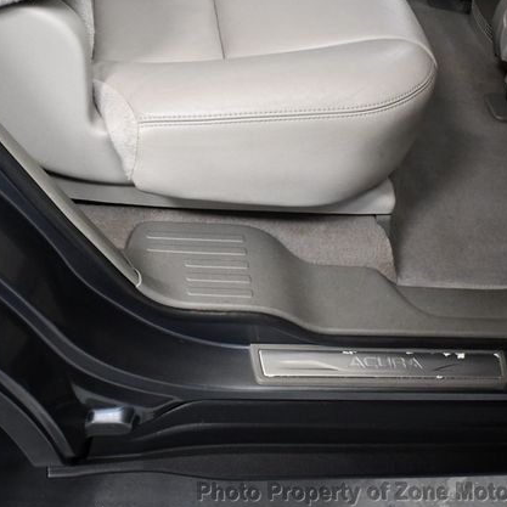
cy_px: 255
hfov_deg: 35.8
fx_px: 779
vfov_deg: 36.1
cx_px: 182
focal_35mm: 47
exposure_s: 1/125
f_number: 3.5
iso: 2800
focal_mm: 18
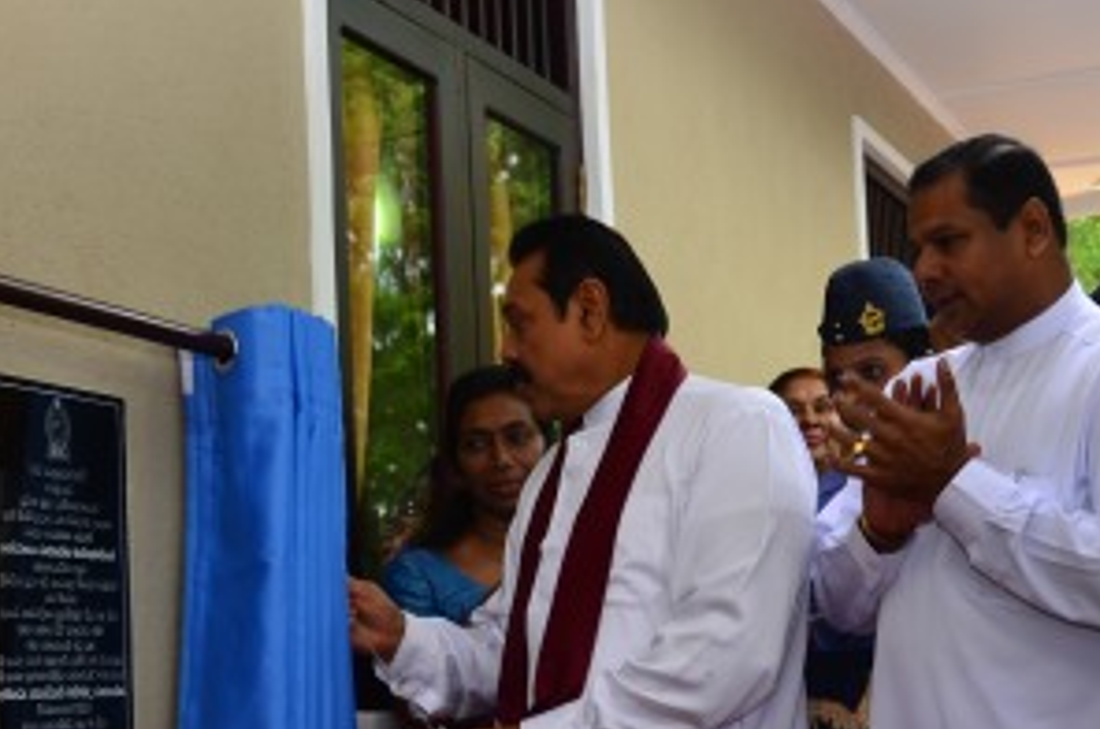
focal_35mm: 73
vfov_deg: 18.5
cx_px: 505
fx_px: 2226
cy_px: 556
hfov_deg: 27.8
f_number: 4
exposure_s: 1/80
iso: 100
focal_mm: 24
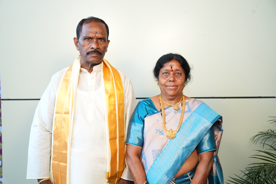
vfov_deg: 34.9
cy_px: 92
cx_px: 138
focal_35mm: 38
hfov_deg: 50.5
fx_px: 293
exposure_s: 1/160
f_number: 5
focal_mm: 38.2
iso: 640
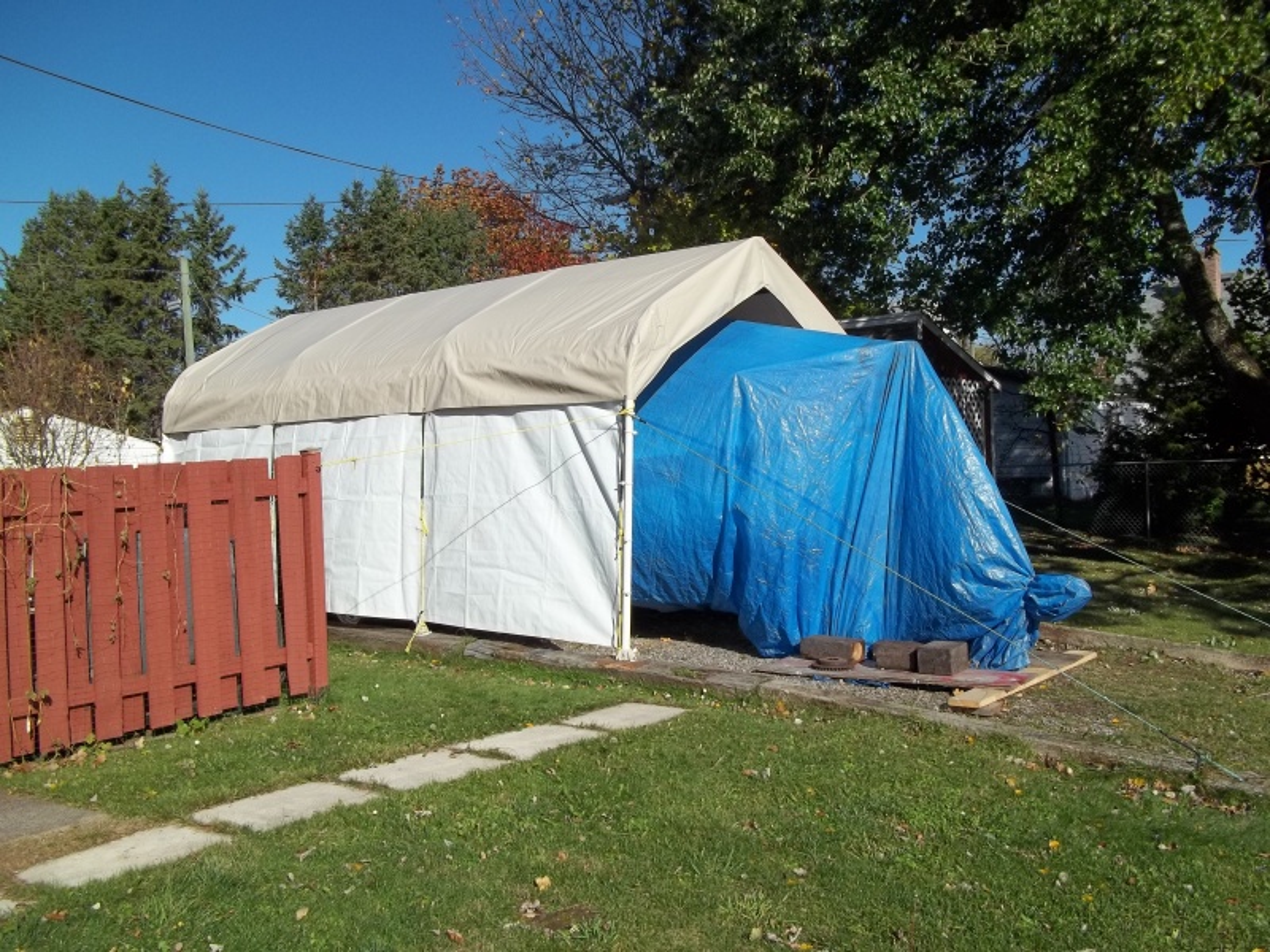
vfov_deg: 44.2
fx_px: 1174
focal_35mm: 32
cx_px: 635
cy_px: 476
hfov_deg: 56.8
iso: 64
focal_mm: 5.7
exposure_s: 1/200
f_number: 8.8
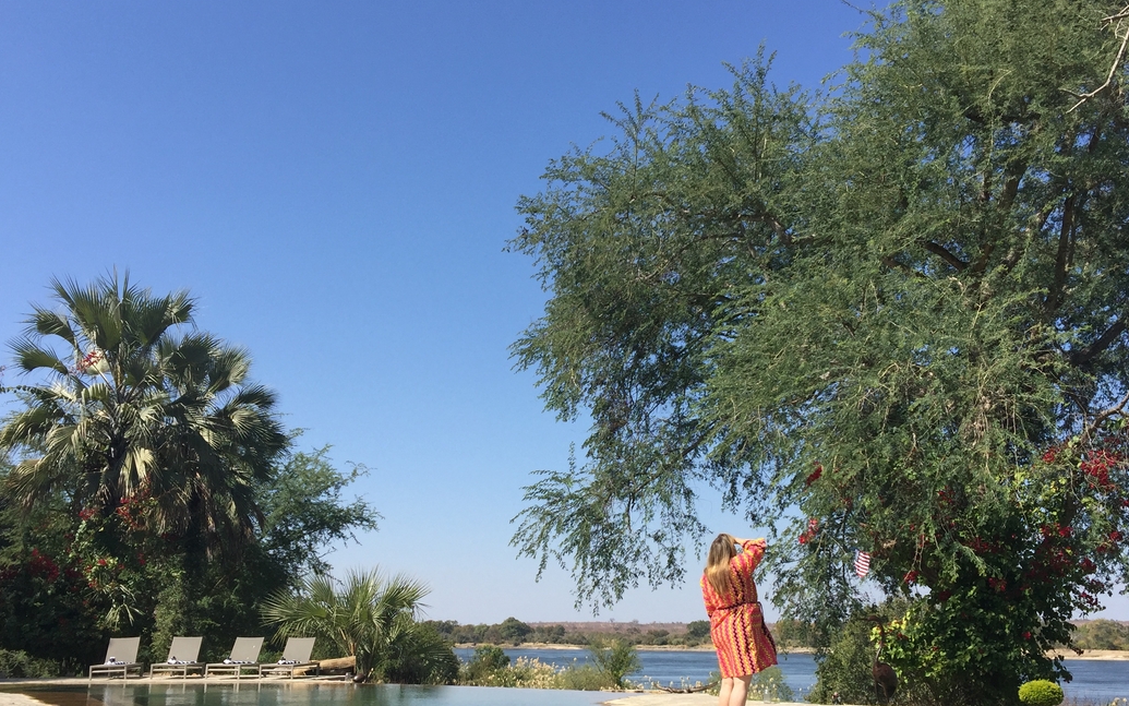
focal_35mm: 38
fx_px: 1169
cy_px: 442
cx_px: 587
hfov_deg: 51.5
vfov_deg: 33.4
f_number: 2.2
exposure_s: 1/1582
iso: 32
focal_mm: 4.15
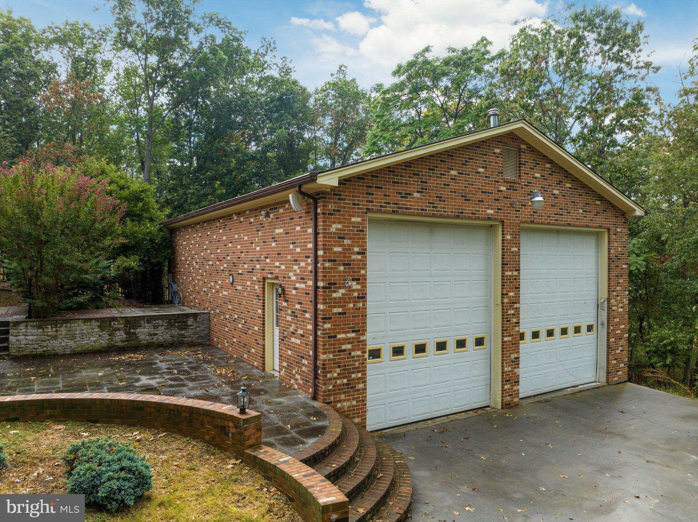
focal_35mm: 24
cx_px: 349
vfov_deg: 56.8
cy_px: 261
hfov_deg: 71.6
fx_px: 484
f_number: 4
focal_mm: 12.29
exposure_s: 1/200
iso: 100
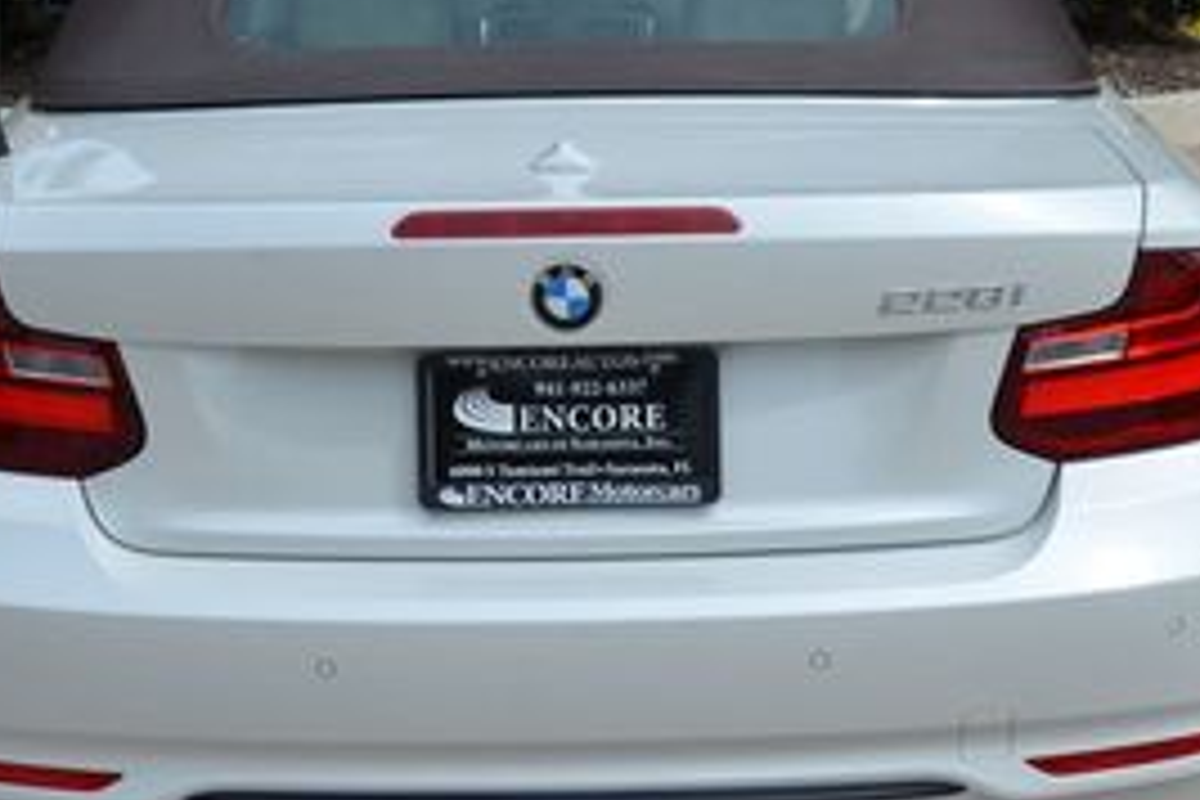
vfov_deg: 15.9
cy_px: 270
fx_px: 2866
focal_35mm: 86
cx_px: 589
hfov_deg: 23.6
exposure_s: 1/320
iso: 100
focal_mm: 24
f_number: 8
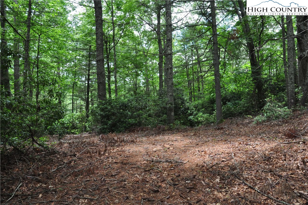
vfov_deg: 47.8
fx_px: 231
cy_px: 102
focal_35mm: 27
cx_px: 154
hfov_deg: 67.5
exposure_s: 1/100
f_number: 9
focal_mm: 18
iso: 400
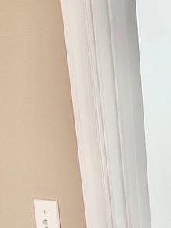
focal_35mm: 52
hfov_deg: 22.0
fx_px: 343
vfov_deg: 34.4
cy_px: 212
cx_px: 273
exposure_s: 1/120
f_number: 2.2
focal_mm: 2.22
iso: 125
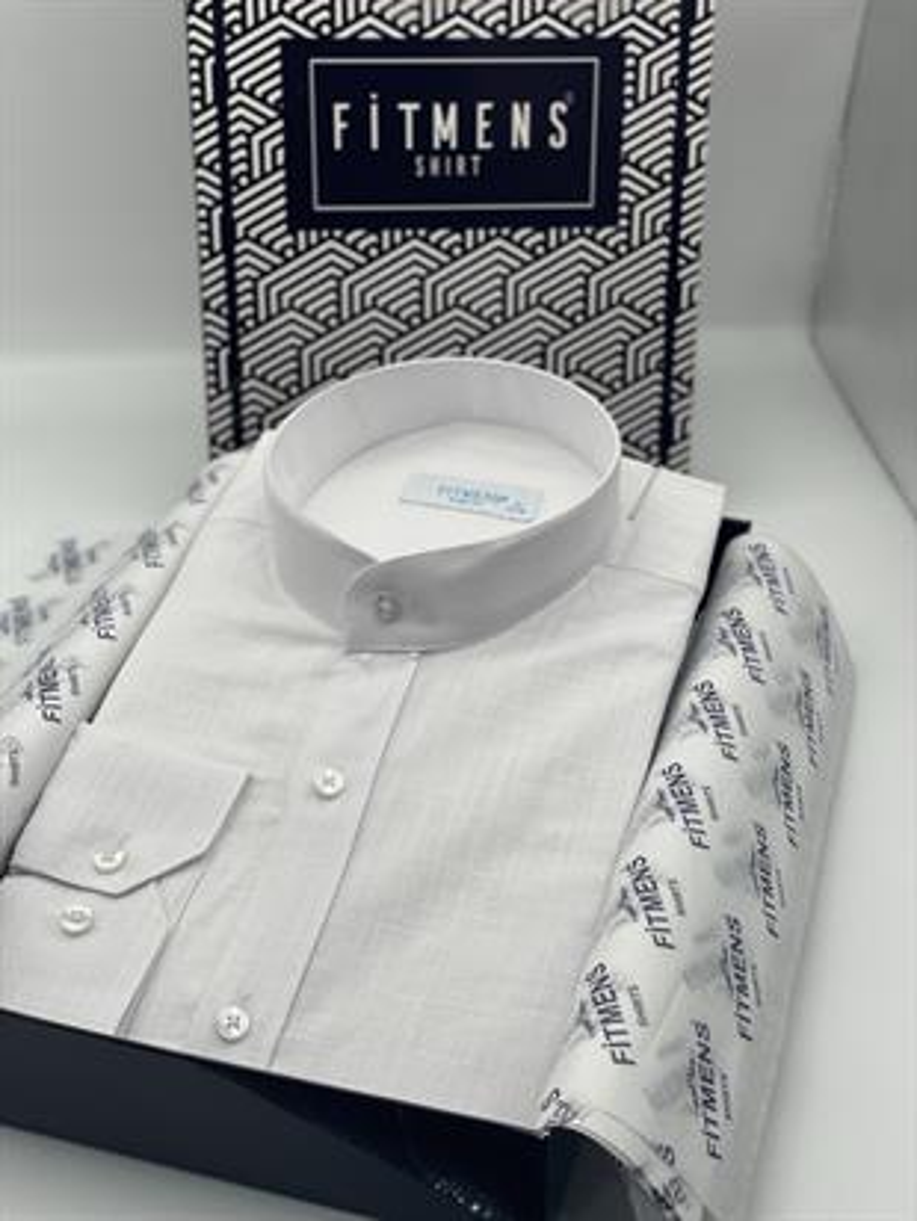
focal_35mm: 52
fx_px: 1836
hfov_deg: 28.0
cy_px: 610
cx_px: 458
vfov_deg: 36.8
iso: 25
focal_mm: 6
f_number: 2
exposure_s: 1/219
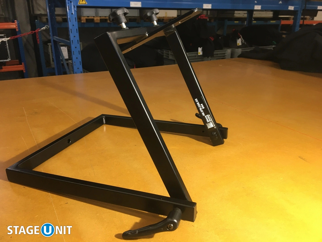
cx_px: 161
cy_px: 121
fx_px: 270
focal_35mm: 29
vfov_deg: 48.2
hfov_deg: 61.7
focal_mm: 4.15
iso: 100
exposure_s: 1/33
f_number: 2.2
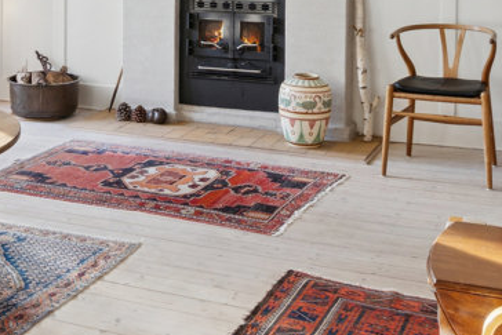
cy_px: -50
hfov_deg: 31.2
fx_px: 893
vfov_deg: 20.1
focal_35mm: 64
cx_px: 177
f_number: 8
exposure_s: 1/50
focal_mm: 14
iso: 200
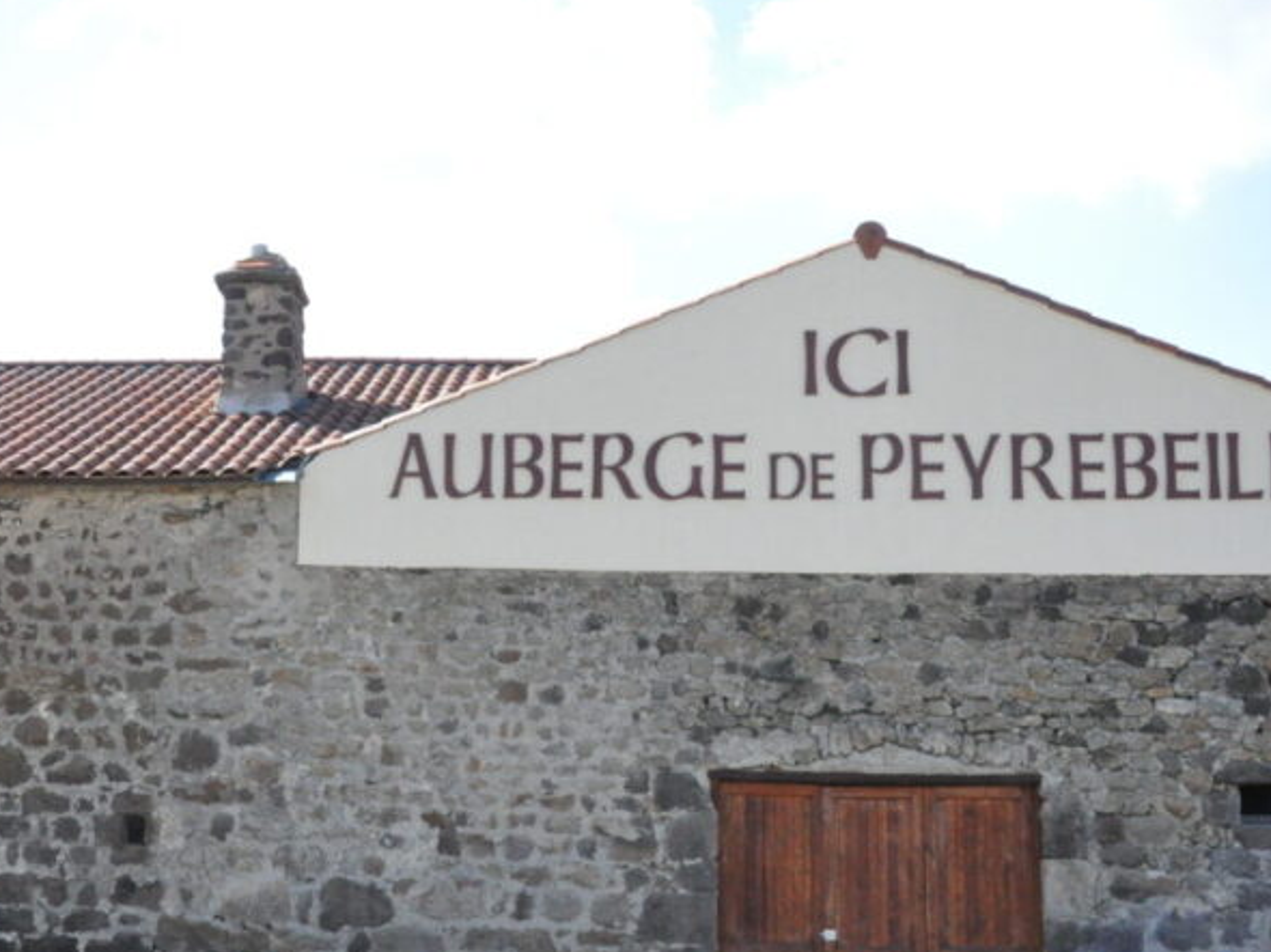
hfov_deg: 31.9
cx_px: 367
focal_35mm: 60
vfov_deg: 24.5
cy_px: 513
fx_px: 2195
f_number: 14
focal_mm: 25
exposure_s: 1/800
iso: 3200
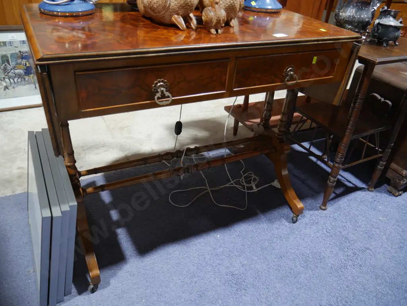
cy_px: 153
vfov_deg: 49.8
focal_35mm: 28
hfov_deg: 63.4
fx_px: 329
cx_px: 204
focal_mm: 14
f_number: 3.5
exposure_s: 1/60
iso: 500
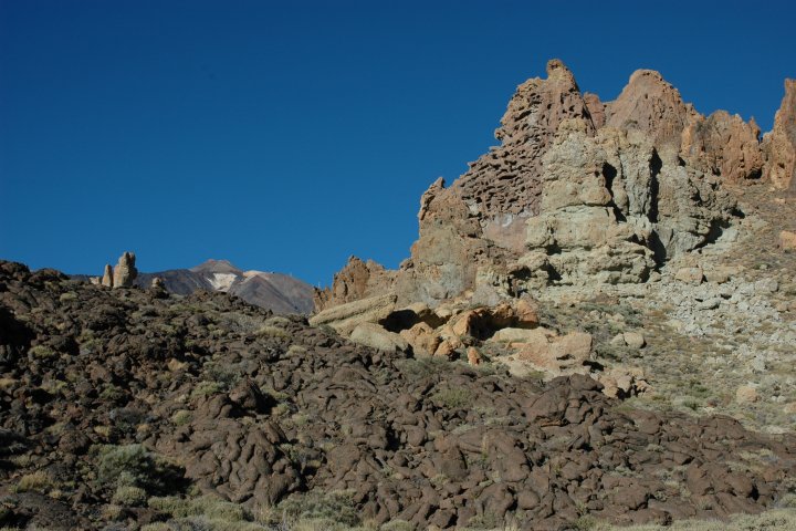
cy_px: 266
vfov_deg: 36.9
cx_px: 398
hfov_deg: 53.1
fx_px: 796
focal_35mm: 36
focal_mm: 24
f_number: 10
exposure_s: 1/400
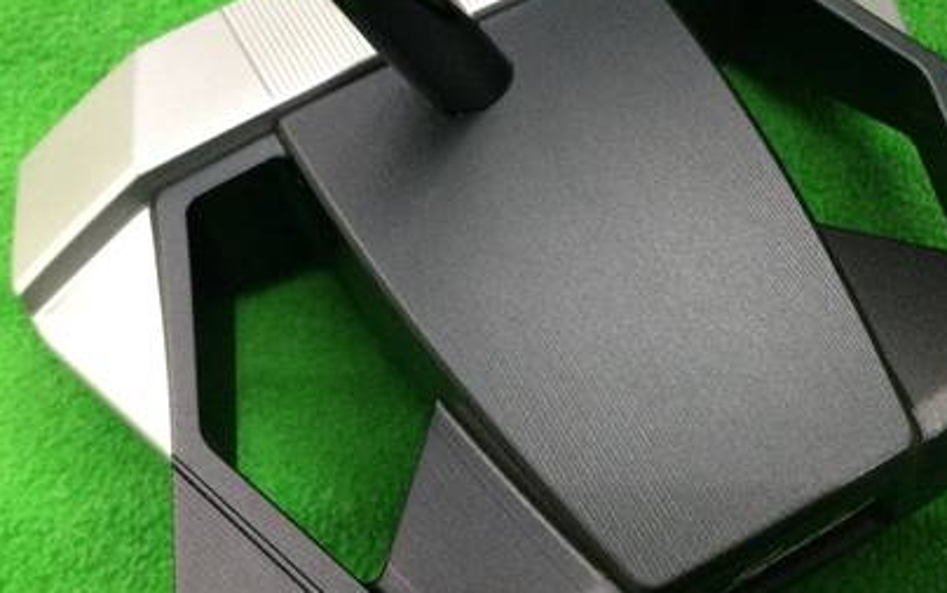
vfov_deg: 24.9
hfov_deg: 38.7
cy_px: 239
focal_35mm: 52
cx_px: 560
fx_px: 1343
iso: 200
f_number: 2.4
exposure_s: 1/30
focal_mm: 3.3
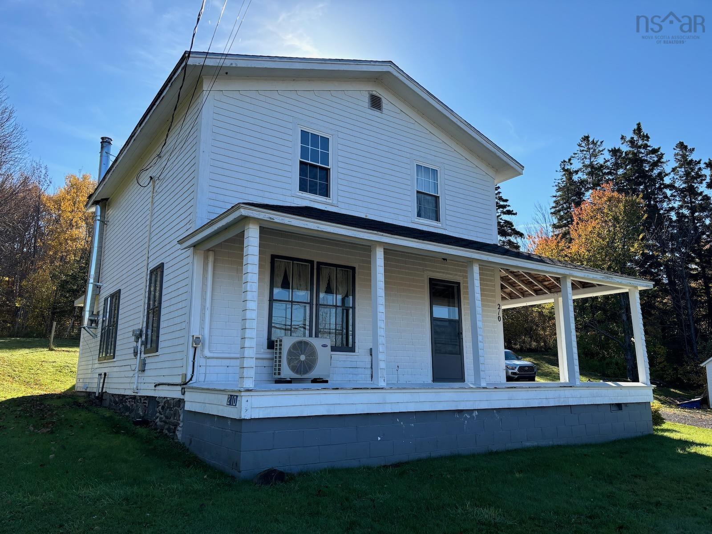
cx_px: 356
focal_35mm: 26
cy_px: 267
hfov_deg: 67.3
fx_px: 535
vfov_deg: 53.1
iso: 50
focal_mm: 5.96
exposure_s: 1/1695
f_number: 1.6
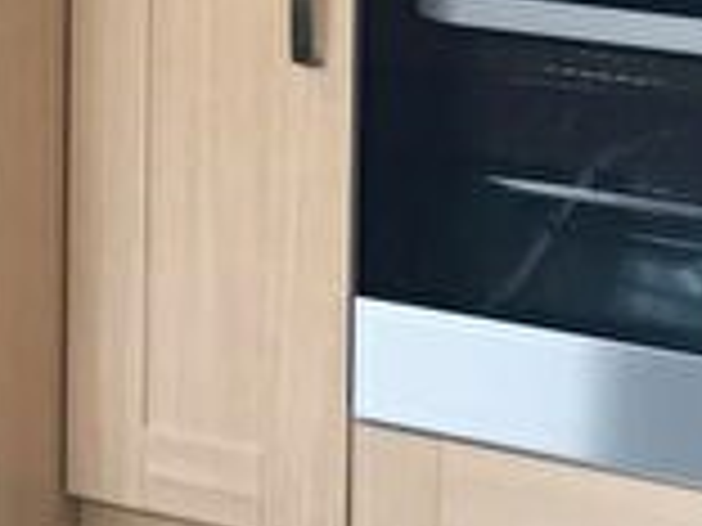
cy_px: -416
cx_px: -112
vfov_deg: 10.7
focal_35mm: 130
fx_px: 2636
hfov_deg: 14.7
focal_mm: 4.15
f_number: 2.2
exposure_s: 1/17
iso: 32
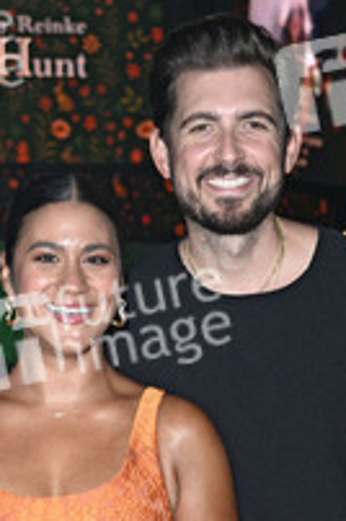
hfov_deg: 13.2
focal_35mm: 103
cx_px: 173
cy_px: 459
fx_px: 1490
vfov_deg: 19.5
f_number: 5.6
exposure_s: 1/125
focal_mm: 52
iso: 1250
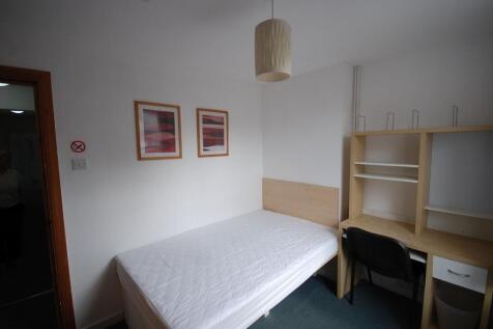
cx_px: 246
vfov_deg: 77.3
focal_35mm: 15
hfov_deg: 100.4
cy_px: 164
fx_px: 205
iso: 200
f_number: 4.5
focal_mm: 10
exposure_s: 1/80
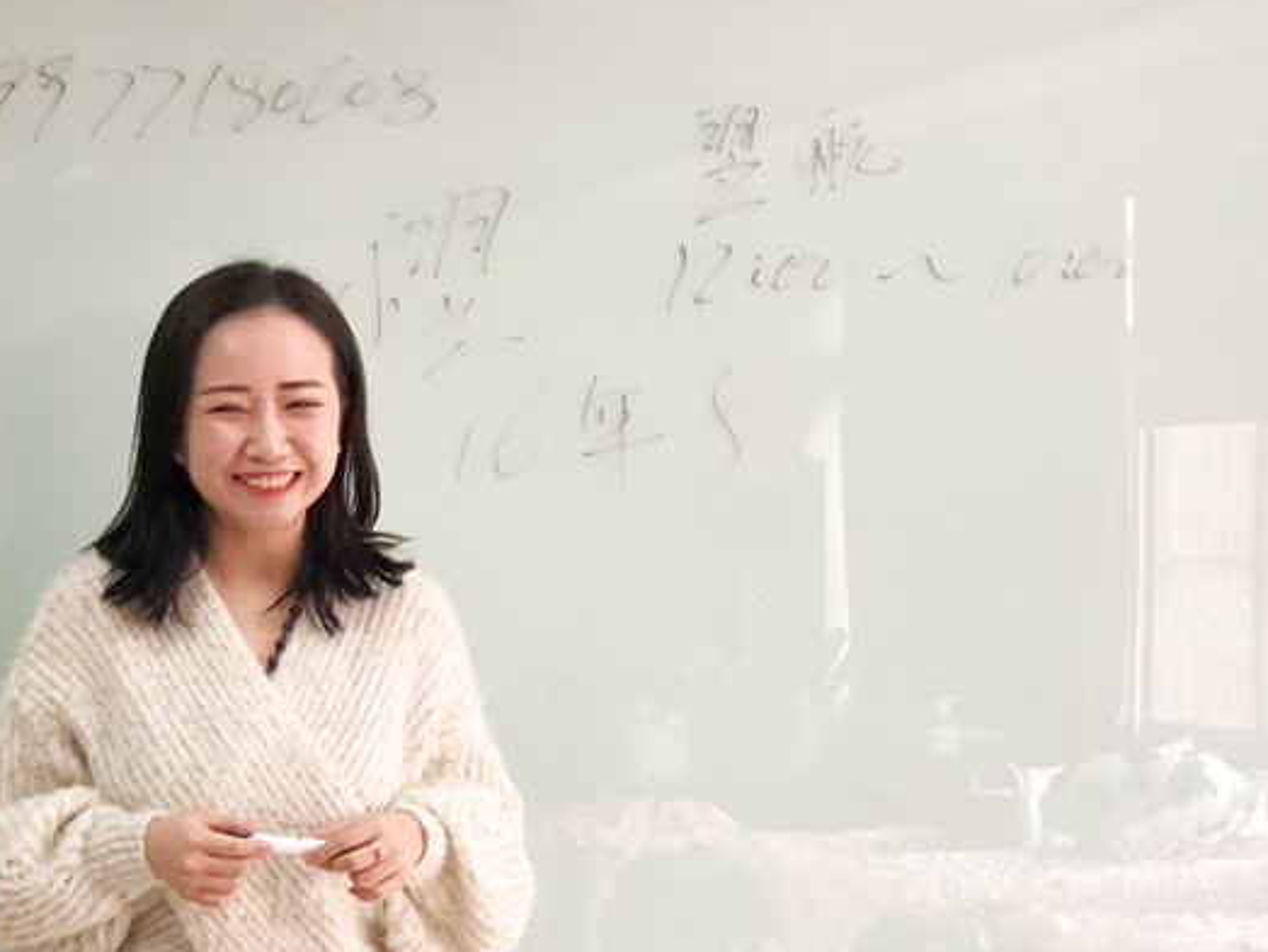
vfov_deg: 15.1
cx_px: 407
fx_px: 3592
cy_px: 689
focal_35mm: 98
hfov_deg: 19.9
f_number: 2.8
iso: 200
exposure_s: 1/30
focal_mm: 6.6
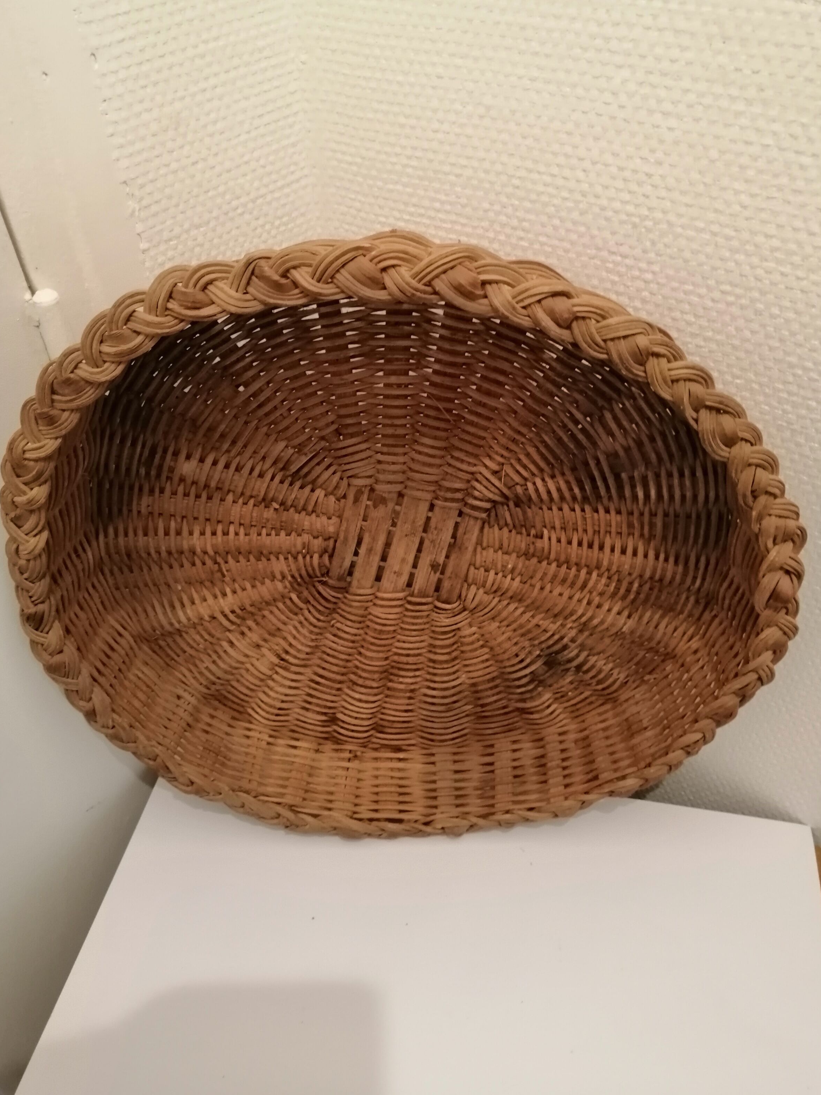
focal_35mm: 27
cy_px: 529
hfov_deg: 51.4
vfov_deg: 65.3
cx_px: 407
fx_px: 854
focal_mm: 3.96
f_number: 1.8
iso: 320
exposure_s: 1/25
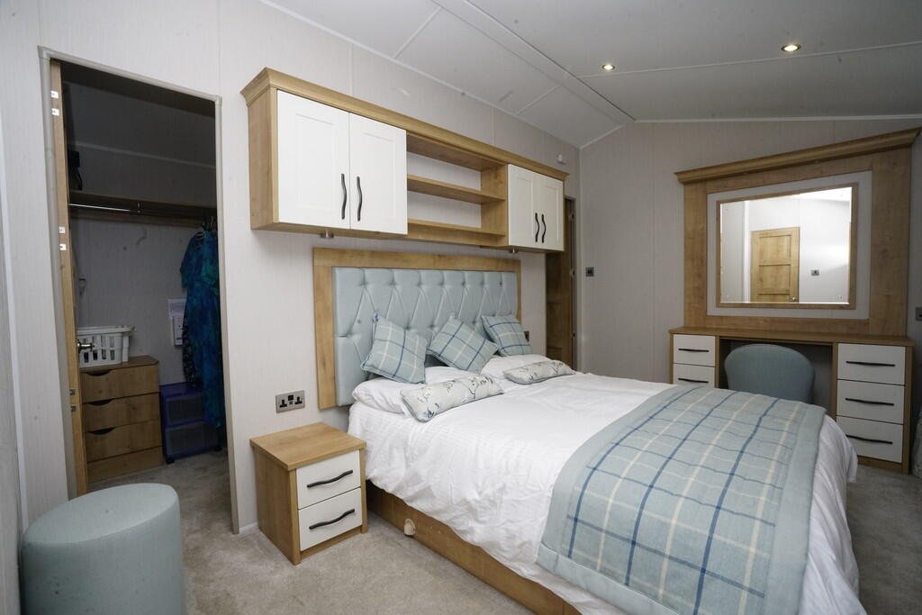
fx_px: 410
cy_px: 308
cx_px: 461
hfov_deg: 96.7
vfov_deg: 73.8
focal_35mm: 16
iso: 2500
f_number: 18
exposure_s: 1/60
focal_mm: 16
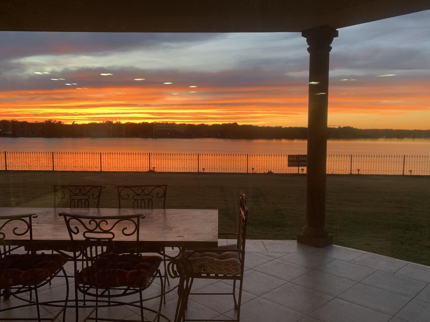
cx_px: 210
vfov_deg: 48.2
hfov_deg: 61.6
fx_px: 360
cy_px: 166
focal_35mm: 29
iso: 100
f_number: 1.8
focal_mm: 4.25
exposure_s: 1/60
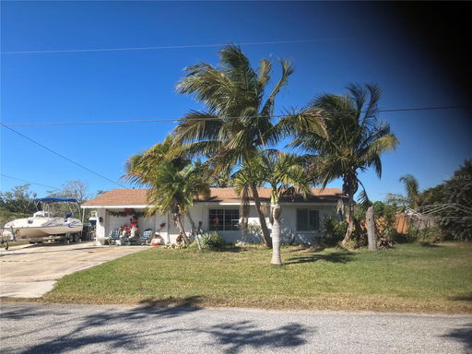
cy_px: 177
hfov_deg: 63.4
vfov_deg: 49.7
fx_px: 382
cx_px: 236
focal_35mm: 28
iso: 32
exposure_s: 1/1012
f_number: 1.8
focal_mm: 3.99
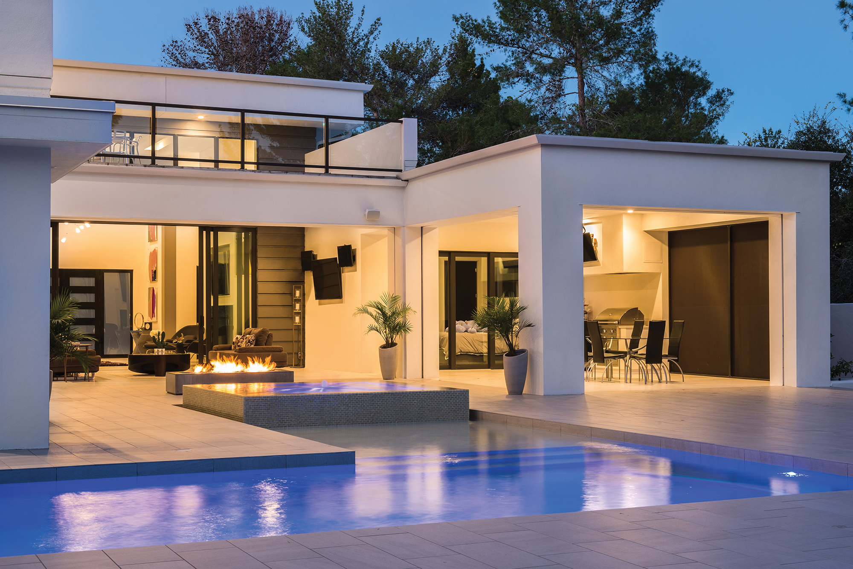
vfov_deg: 26.0
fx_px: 1232
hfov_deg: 38.2
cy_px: 284
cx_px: 426
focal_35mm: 52
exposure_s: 3
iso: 320
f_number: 14
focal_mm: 52
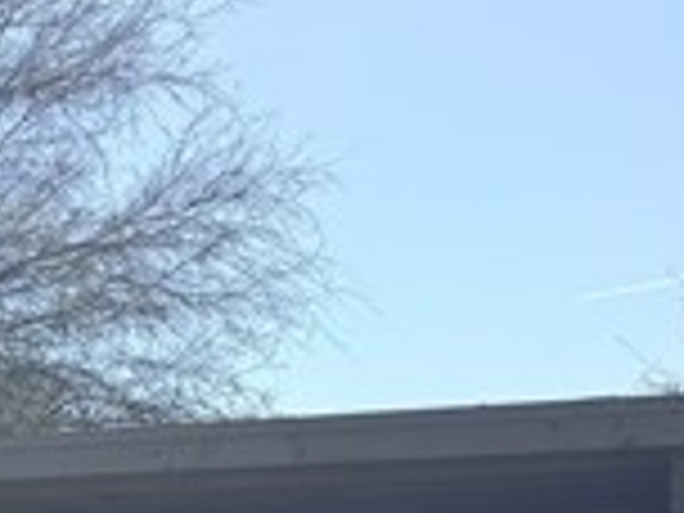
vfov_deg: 13.5
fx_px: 1996
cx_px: -594
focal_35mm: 101
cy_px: 850
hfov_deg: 16.1
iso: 80
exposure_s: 1/5319
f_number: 1.78
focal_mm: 6.76
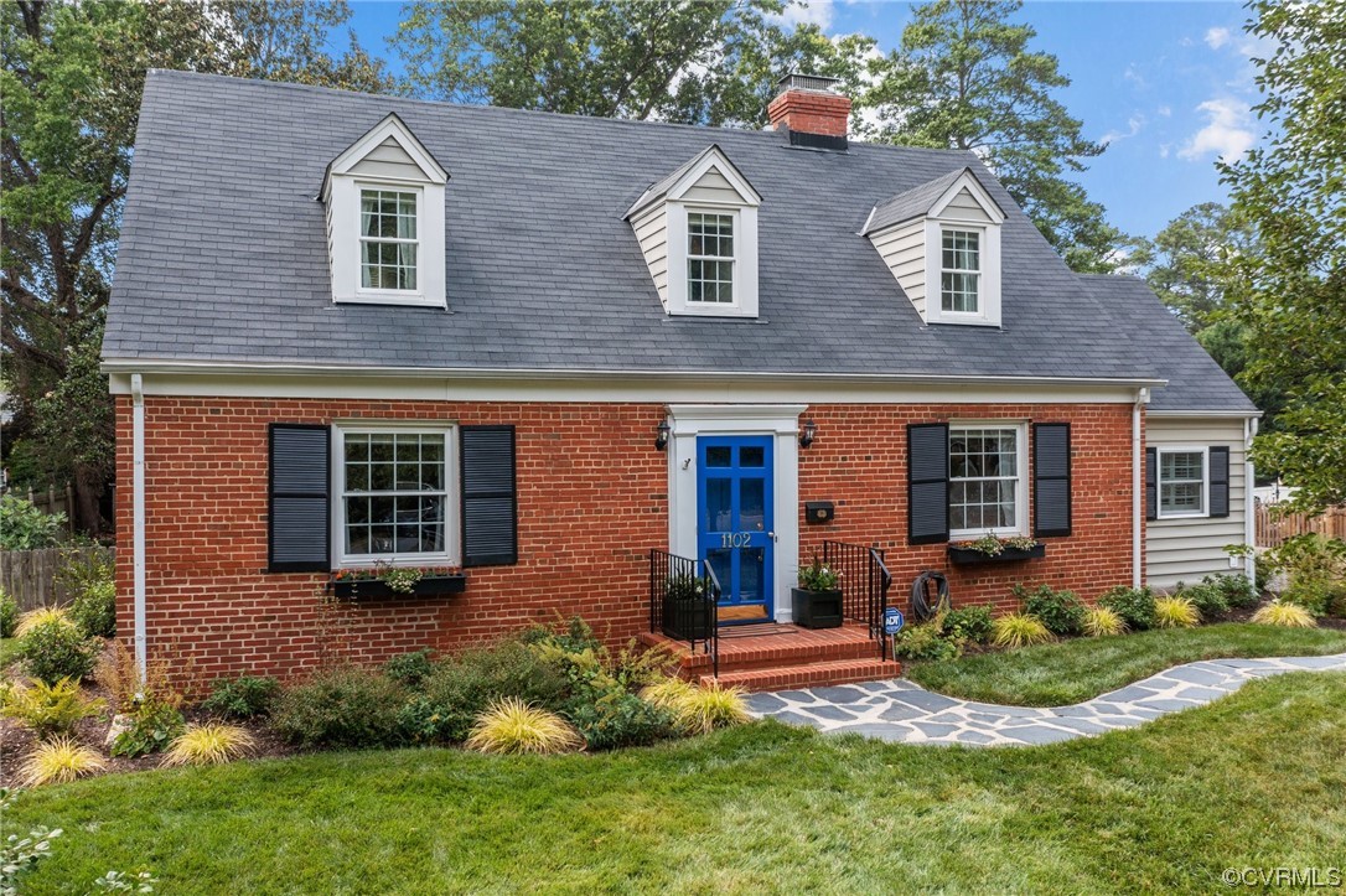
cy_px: 448
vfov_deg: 46.4
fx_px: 1046
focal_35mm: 28
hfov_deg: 65.5
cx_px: 673
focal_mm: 10.26
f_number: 3.5
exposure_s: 1/80
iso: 100
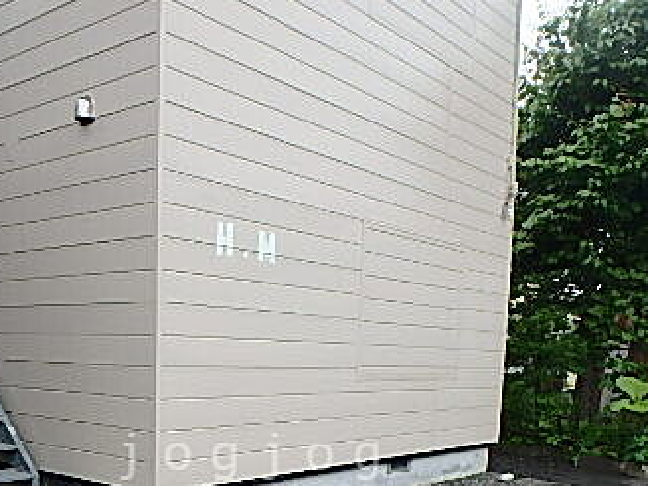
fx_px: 768
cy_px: 456
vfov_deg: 32.9
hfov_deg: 45.5
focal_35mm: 41
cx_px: 255
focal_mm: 3.7
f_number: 3.5
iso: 125
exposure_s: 1/200
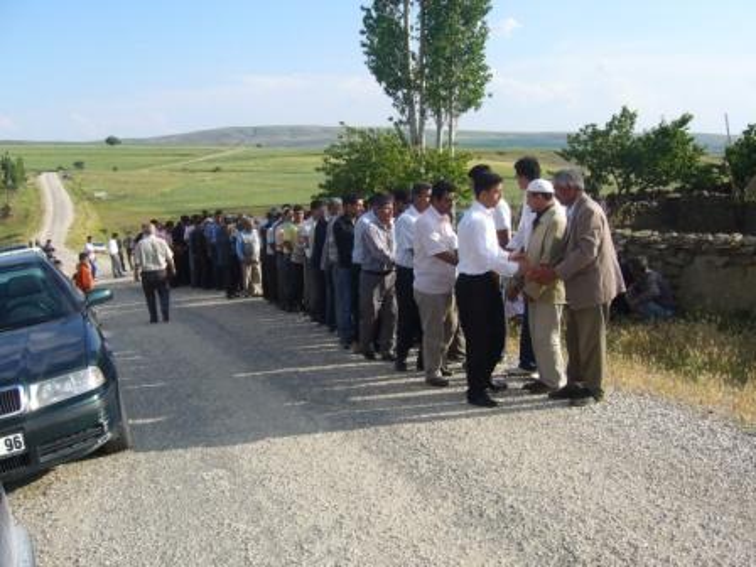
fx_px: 764
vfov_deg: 40.7
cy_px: 284
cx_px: 378
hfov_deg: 52.6
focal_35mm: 35
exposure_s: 1/200
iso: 80
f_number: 5.6
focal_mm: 5.8
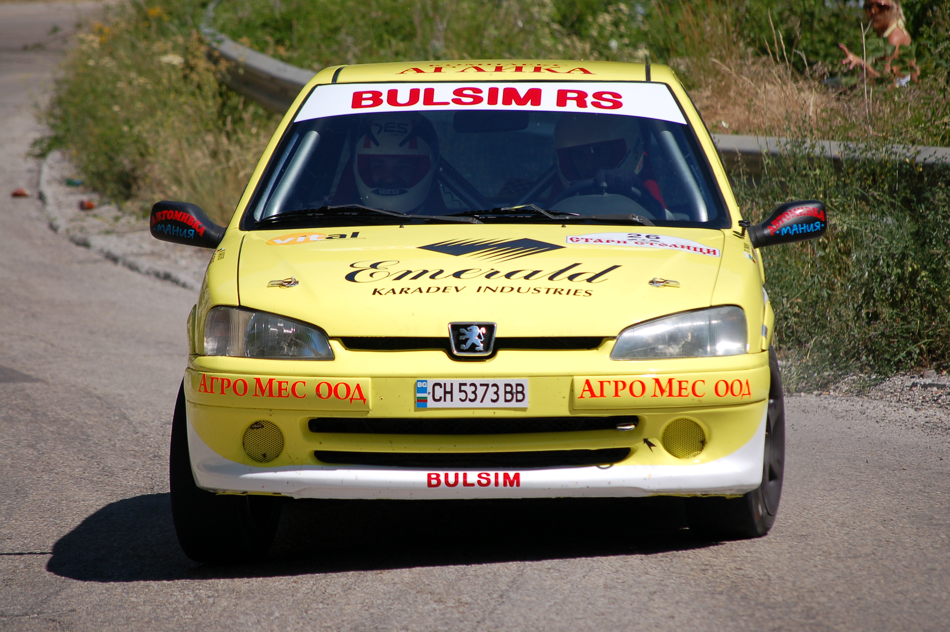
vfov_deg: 4.6
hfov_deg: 6.9
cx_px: 475
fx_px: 7910
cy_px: 316
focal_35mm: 300
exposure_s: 1/1000
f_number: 5.6
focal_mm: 200
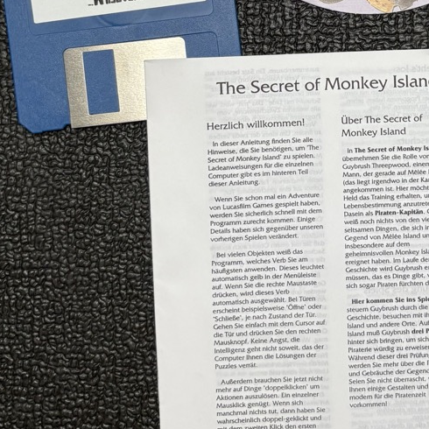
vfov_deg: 27.5
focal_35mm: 60
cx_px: 356
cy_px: 40
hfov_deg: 27.9
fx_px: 841
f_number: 1.6
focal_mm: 5.96
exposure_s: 1/121
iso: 64
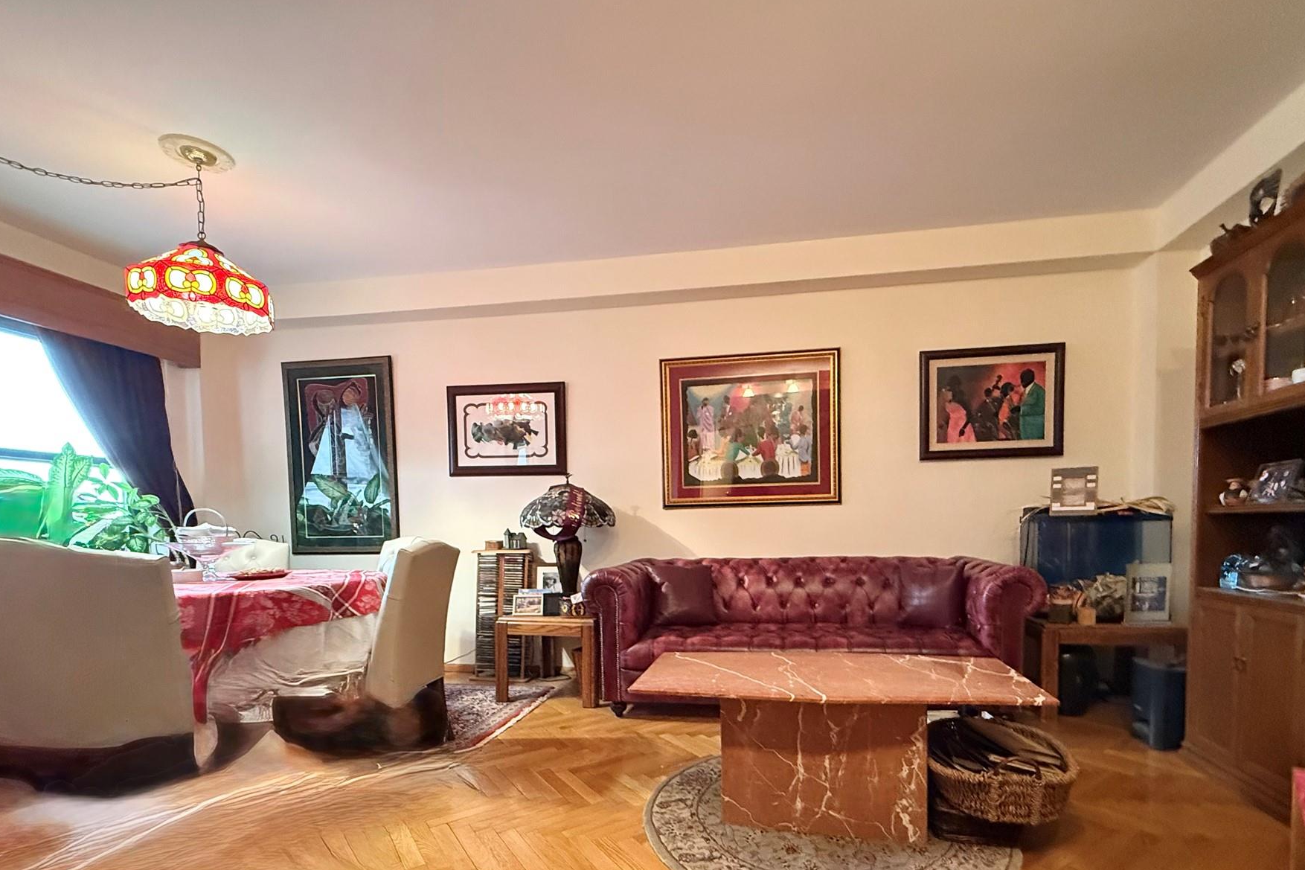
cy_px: 552
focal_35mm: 17
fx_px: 616
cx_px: 697
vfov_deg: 69.1
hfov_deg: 93.1
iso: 1000
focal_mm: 2.22
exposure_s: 1/60
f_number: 2.2
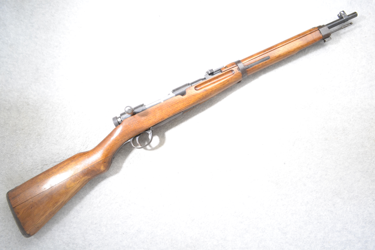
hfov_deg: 67.4
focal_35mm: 27
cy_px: 125
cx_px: 188
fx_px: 281
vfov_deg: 47.9
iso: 3200
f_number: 20
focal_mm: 18
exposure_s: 1/60
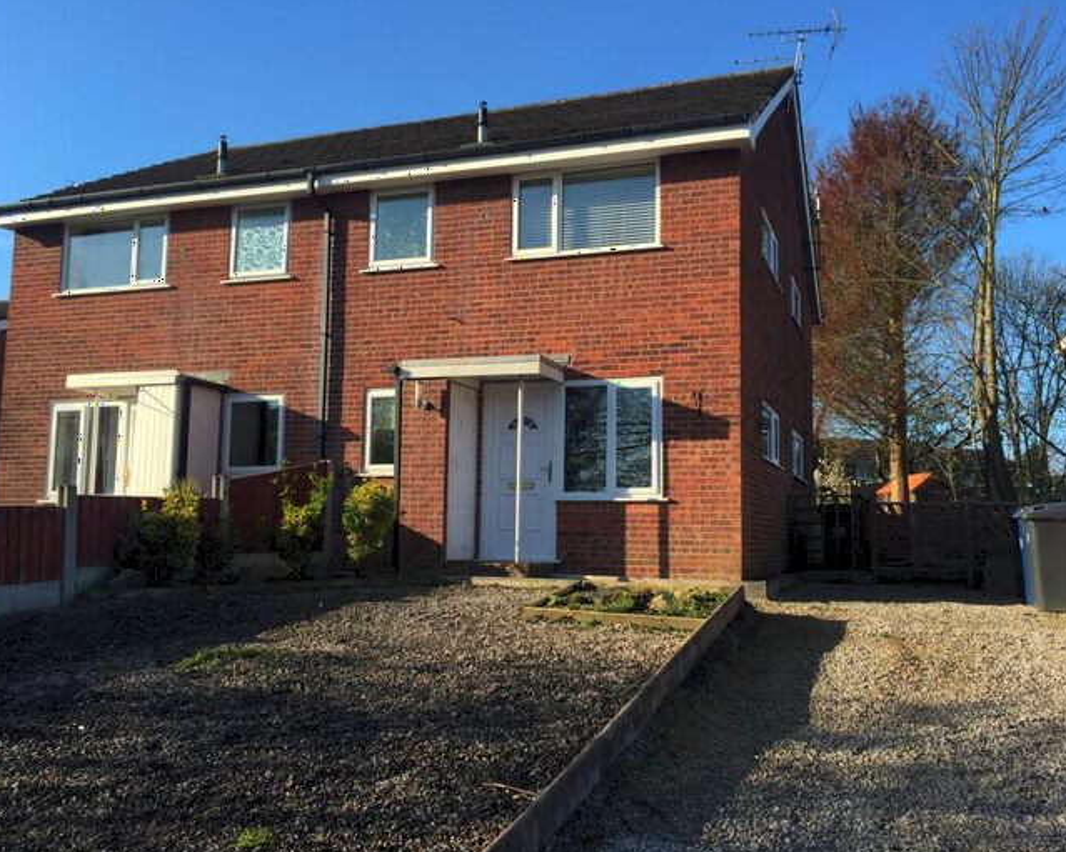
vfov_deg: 47.1
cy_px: 431
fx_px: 978
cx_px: 564
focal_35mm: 31
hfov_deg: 57.1
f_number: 2.2
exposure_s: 1/1014
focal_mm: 4.15
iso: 32
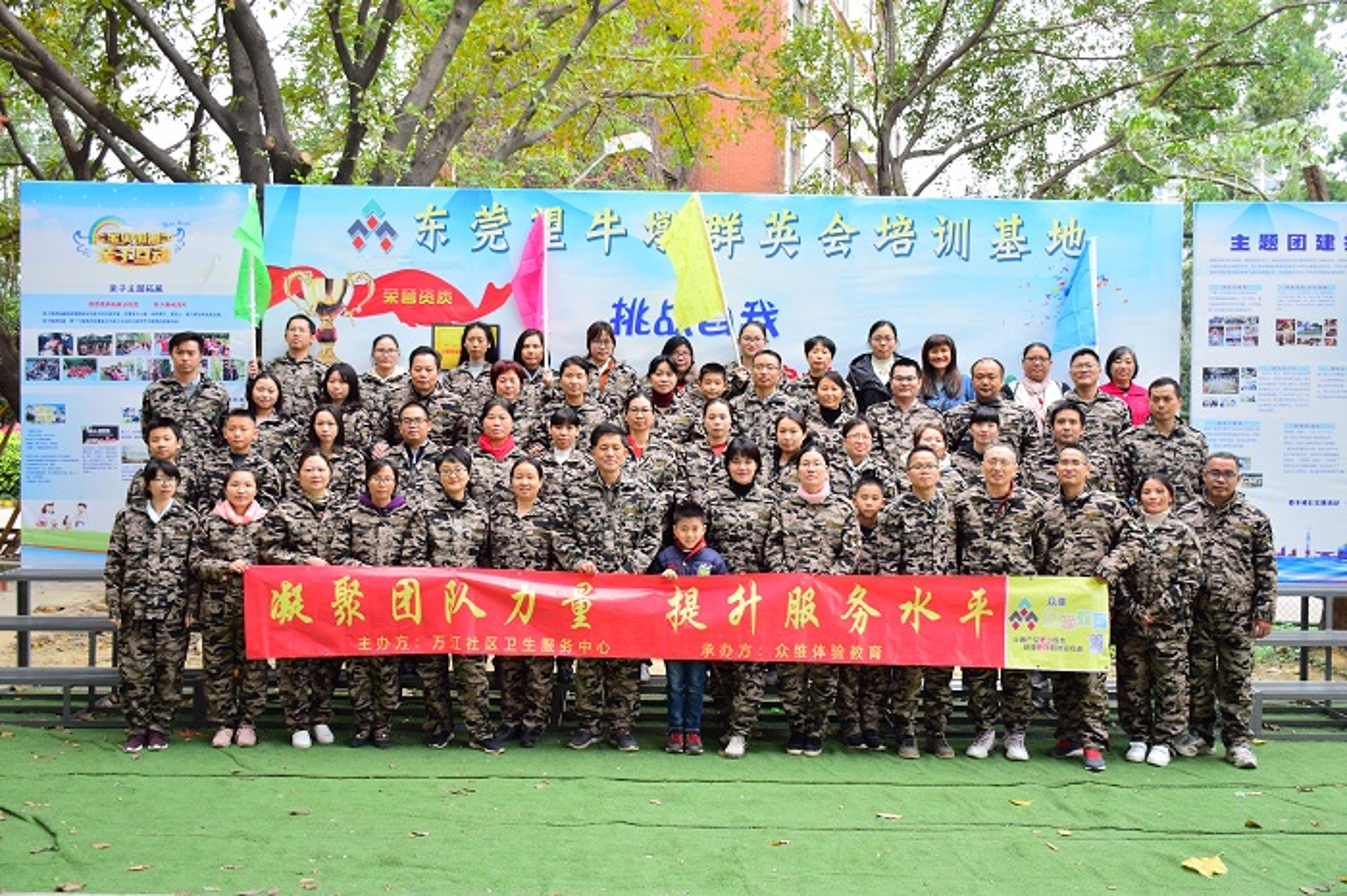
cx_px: 674
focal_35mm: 34
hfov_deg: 55.1
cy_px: 448
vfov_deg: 38.3
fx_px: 1290
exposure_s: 1/125
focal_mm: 23
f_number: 3.8
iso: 250
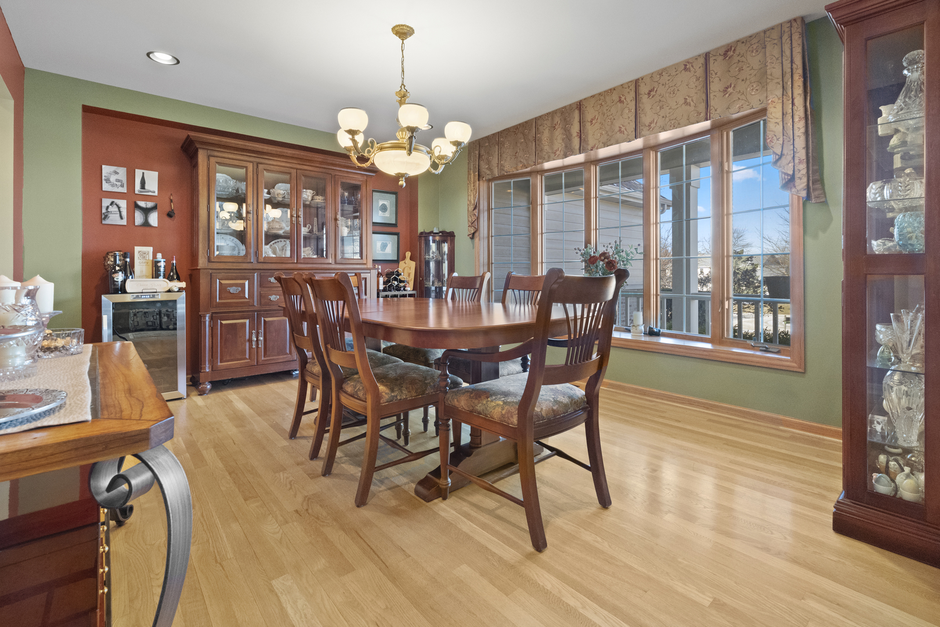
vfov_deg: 72.1
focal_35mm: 16
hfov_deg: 95.0
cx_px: 470
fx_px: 431
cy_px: 314
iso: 12800
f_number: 8
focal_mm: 16.5
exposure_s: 1/25
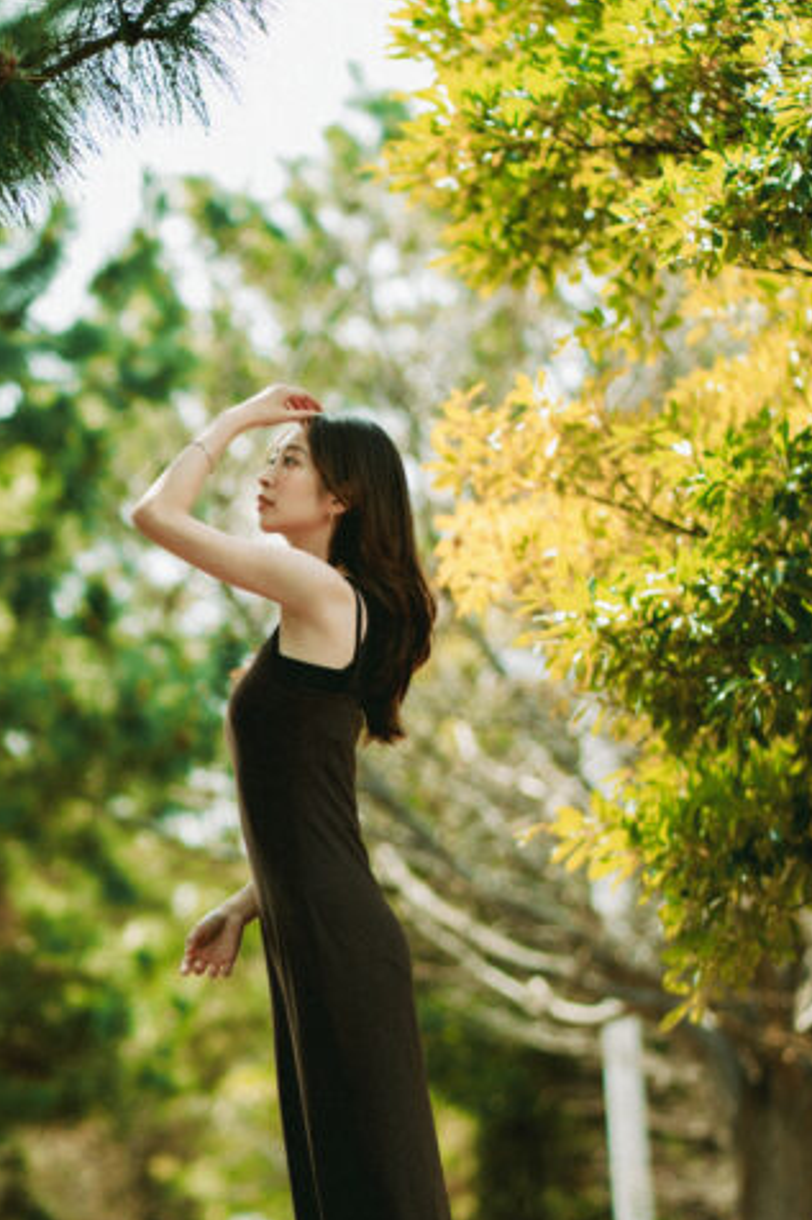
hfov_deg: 9.6
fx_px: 4841
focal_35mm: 143
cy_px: 700
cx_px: 211
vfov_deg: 14.3
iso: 160
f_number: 2
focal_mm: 85
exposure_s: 1/640
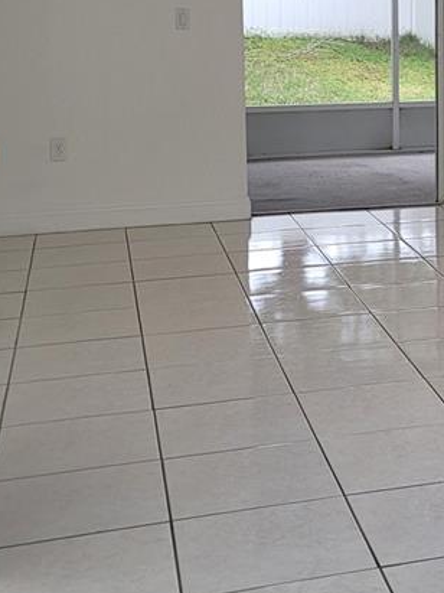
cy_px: 118
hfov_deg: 18.6
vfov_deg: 26.2
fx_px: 1249
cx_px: 587
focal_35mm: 73
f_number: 1.8
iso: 125
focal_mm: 7
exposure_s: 1/120
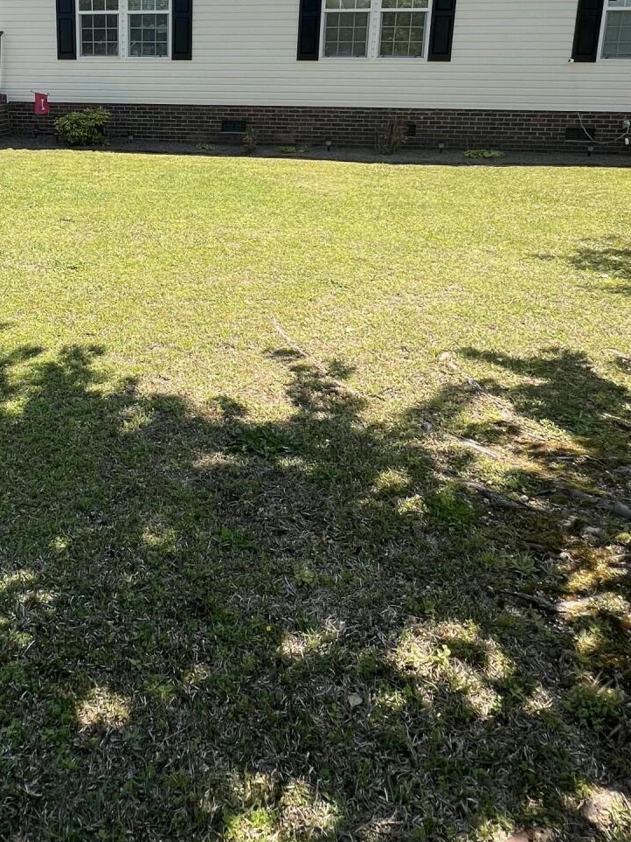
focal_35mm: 27
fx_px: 656
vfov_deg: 62.1
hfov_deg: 49.6
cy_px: 223
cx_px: 168
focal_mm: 1.57
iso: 32
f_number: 1.8
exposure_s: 1/763
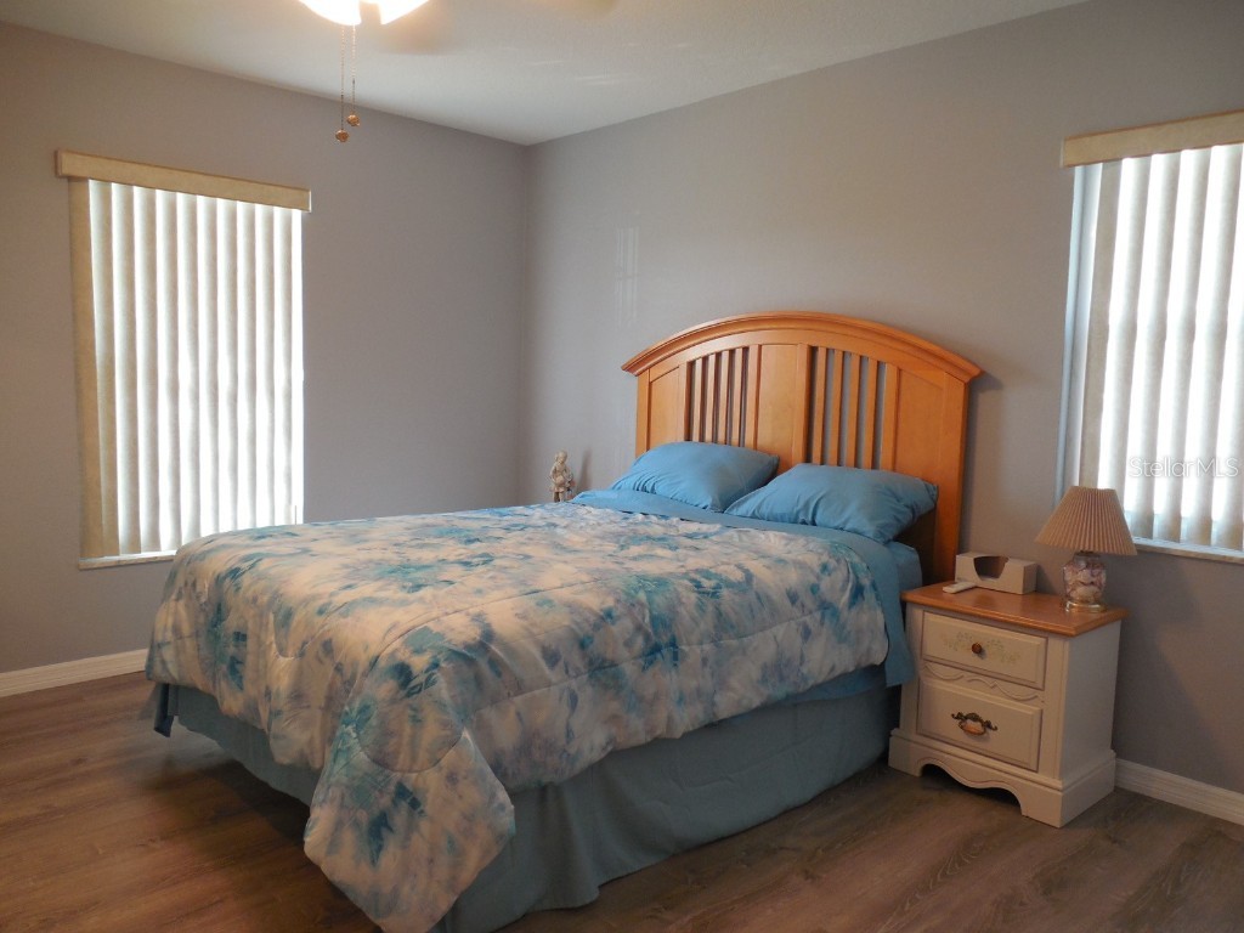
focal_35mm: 25
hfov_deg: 69.4
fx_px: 898
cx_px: 622
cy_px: 466
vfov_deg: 54.9
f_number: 3.3
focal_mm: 4.5
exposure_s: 1/30
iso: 200
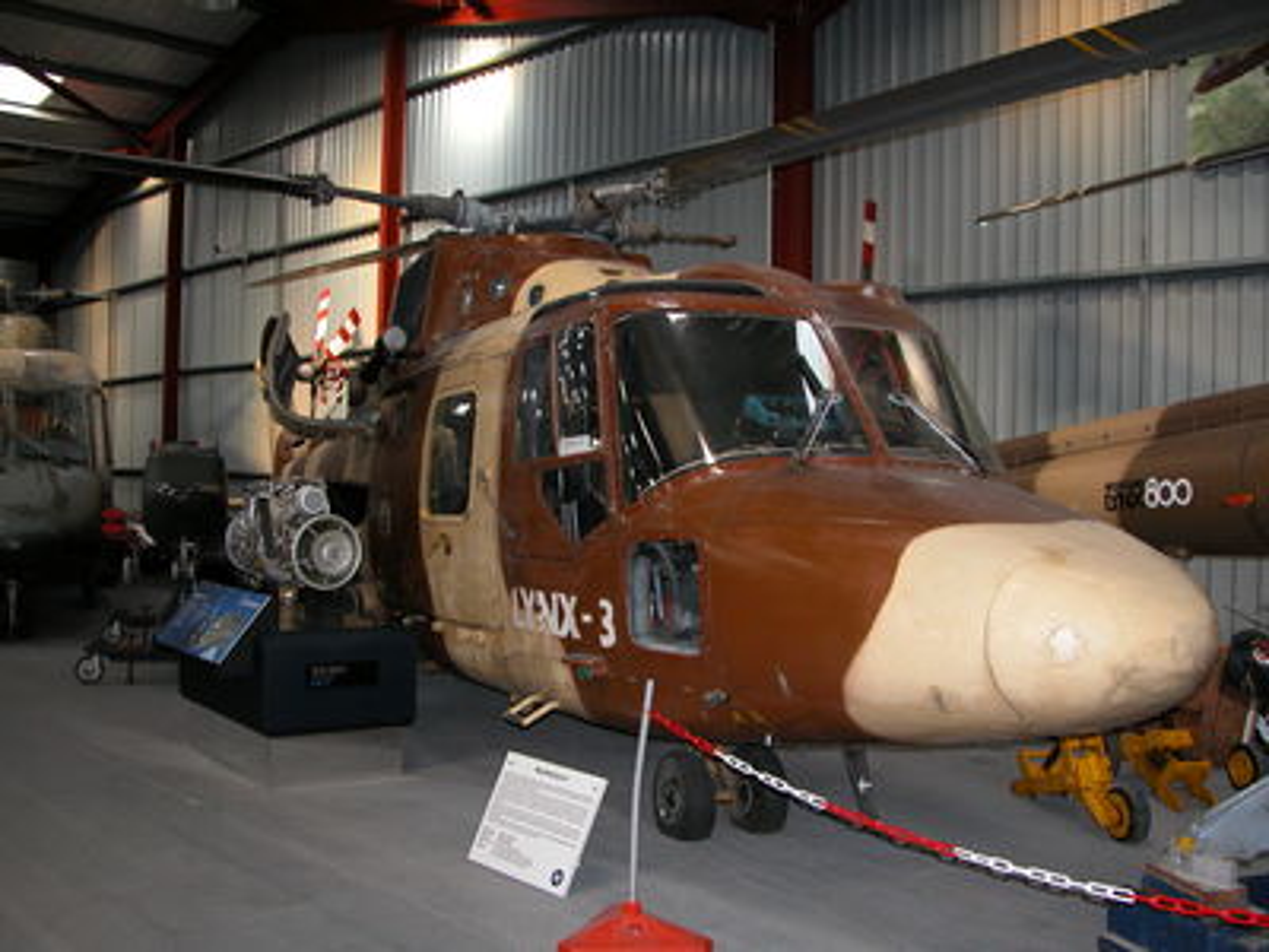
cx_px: 634
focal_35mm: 35
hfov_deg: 52.6
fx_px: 1283
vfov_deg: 40.7
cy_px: 476
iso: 200
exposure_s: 1/60
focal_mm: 8.9
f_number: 2.8
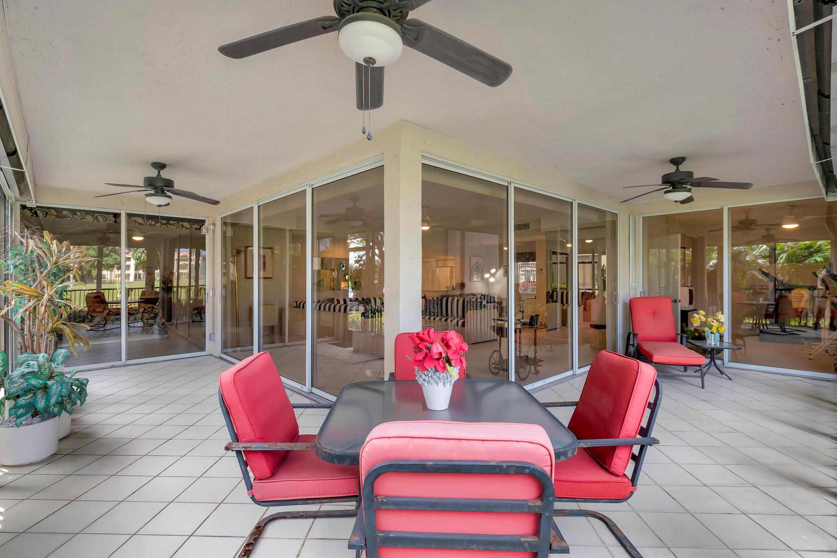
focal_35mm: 15
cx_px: 418
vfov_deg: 77.3
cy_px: 279
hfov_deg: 100.4
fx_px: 349
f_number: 8
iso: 500
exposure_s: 1/160
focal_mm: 10
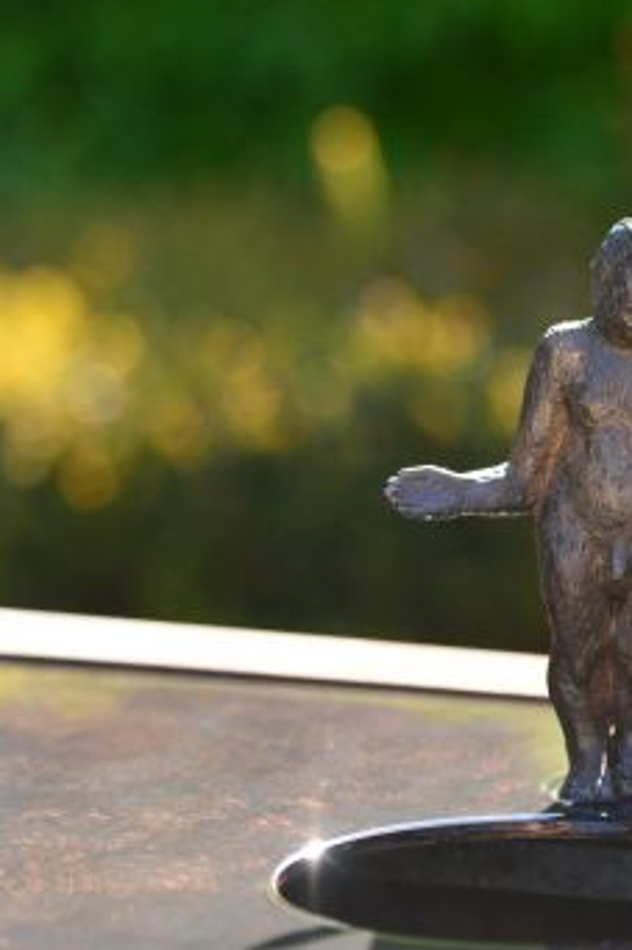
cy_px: 521
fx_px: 6510
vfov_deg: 8.3
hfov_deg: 5.5
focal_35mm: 247
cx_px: 866
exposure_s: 1/4000
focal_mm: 120
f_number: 3.2
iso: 1600
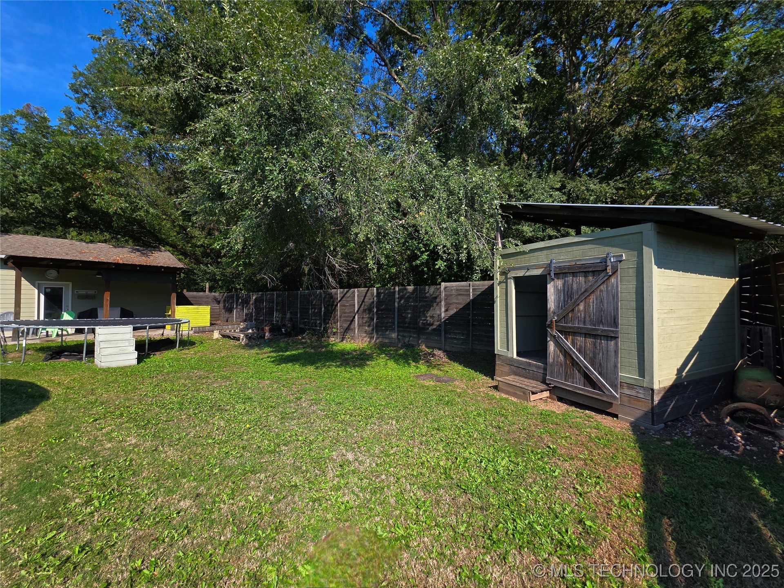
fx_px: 294
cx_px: 392
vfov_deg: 89.9
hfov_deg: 106.2
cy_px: 294
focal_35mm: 13
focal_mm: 2.2
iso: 40
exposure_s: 1/1111
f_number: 1.9
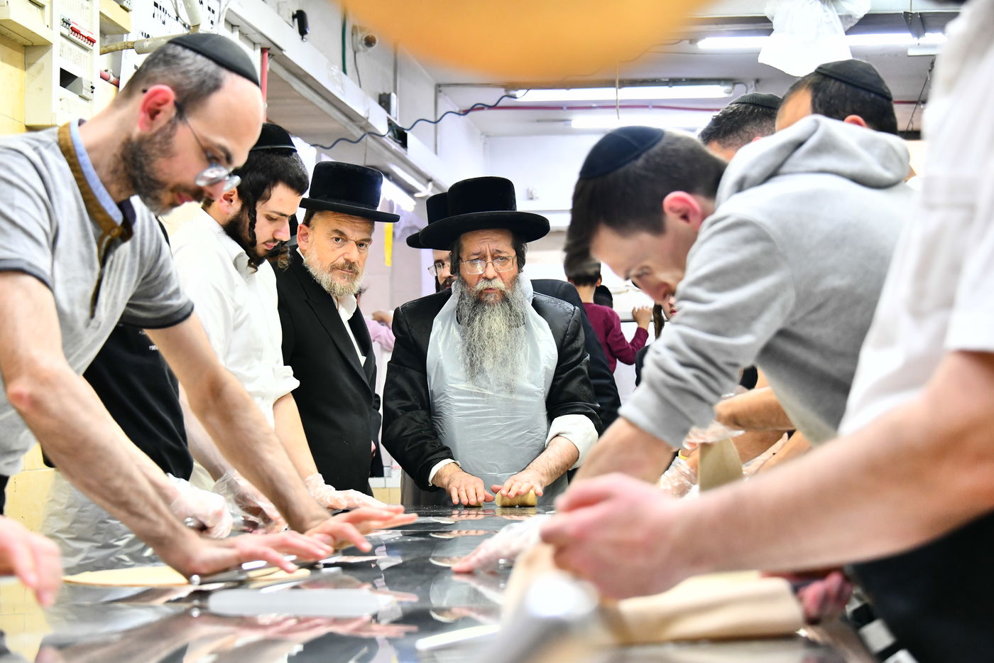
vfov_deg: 20.9
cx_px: 497
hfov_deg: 31.0
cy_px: 332
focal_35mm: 65
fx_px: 1794
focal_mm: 65
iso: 2500
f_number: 5
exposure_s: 1/125
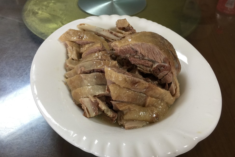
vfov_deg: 42.3
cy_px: 89
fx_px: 202
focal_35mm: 31
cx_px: 117
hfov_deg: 60.3
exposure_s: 1/17
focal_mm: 4.15
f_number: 2.2
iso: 40
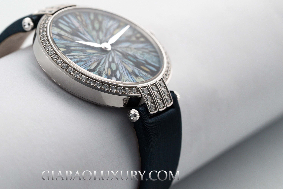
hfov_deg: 16.2
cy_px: 76
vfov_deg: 10.9
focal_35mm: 126
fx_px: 991
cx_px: 111
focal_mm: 90
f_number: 8
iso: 500
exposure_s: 1/25
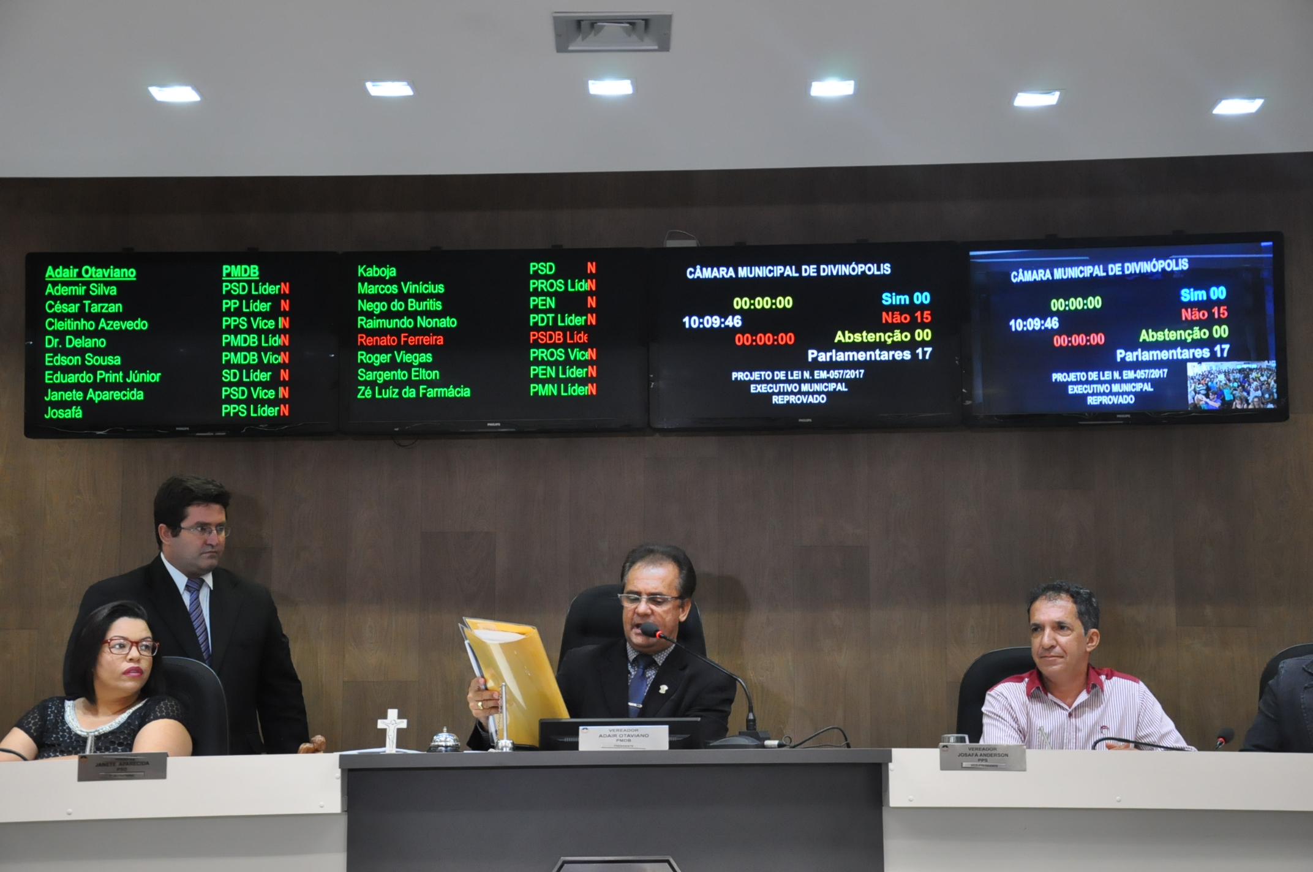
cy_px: 436
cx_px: 656
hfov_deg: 31.9
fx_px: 2295
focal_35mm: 63
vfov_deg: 21.5
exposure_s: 1/100
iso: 2000
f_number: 5
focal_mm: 42
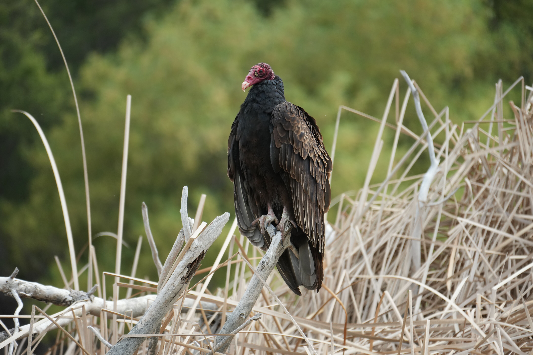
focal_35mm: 300
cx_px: 266
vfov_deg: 4.6
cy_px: 178
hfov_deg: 6.9
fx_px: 4441
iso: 640
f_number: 7.1
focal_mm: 300
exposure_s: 1/500
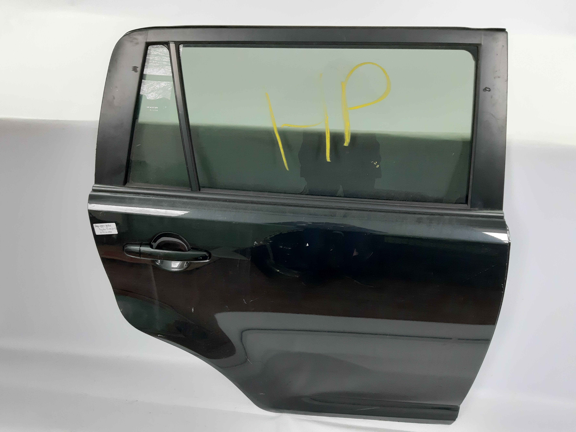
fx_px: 449
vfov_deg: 51.4
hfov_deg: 65.3
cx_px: 288
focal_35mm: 27
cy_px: 216
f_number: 1.7
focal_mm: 3.93
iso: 400
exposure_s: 1/25
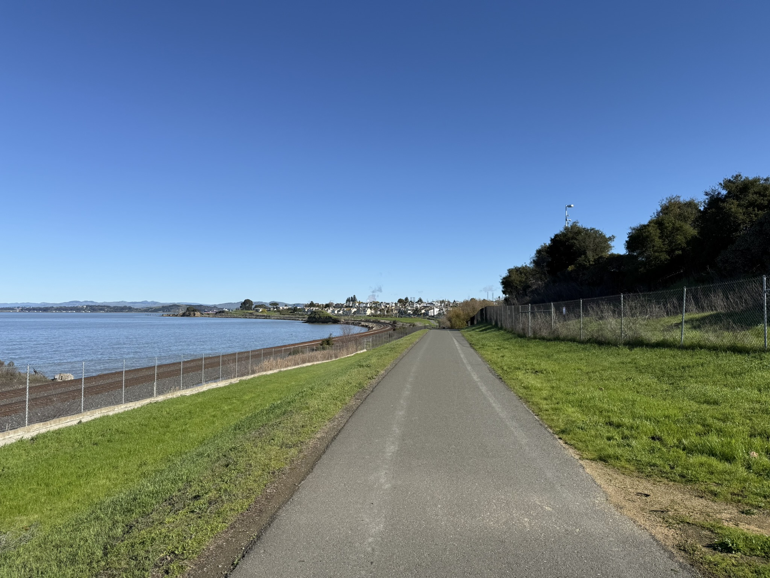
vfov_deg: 56.8
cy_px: 289
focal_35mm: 24
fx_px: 534
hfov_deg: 71.6
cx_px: 385
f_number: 1.78
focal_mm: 6.76
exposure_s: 1/5714
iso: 80
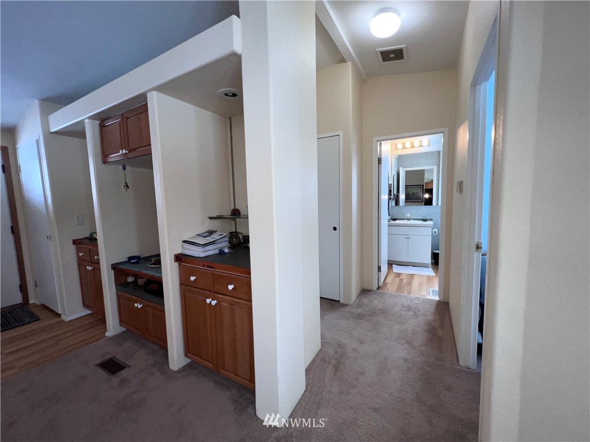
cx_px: 295
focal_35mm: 13
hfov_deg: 106.2
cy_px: 221
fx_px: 222
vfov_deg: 89.9
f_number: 1.8
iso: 40
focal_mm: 1.57
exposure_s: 1/122
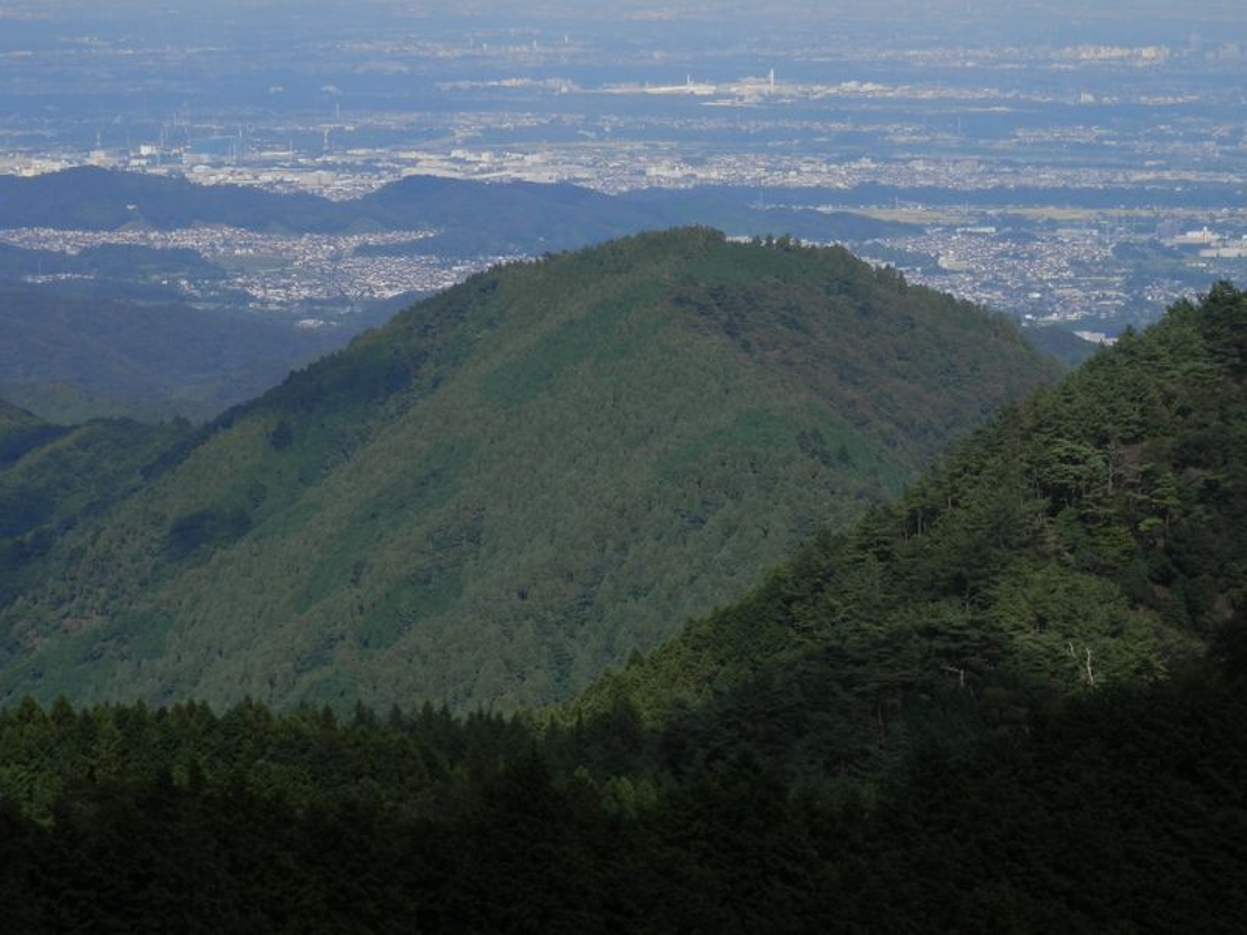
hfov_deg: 15.4
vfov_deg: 11.6
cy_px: 468
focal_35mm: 128
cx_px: 624
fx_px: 4611
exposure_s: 1/640
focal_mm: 22.9
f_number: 5.3
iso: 80
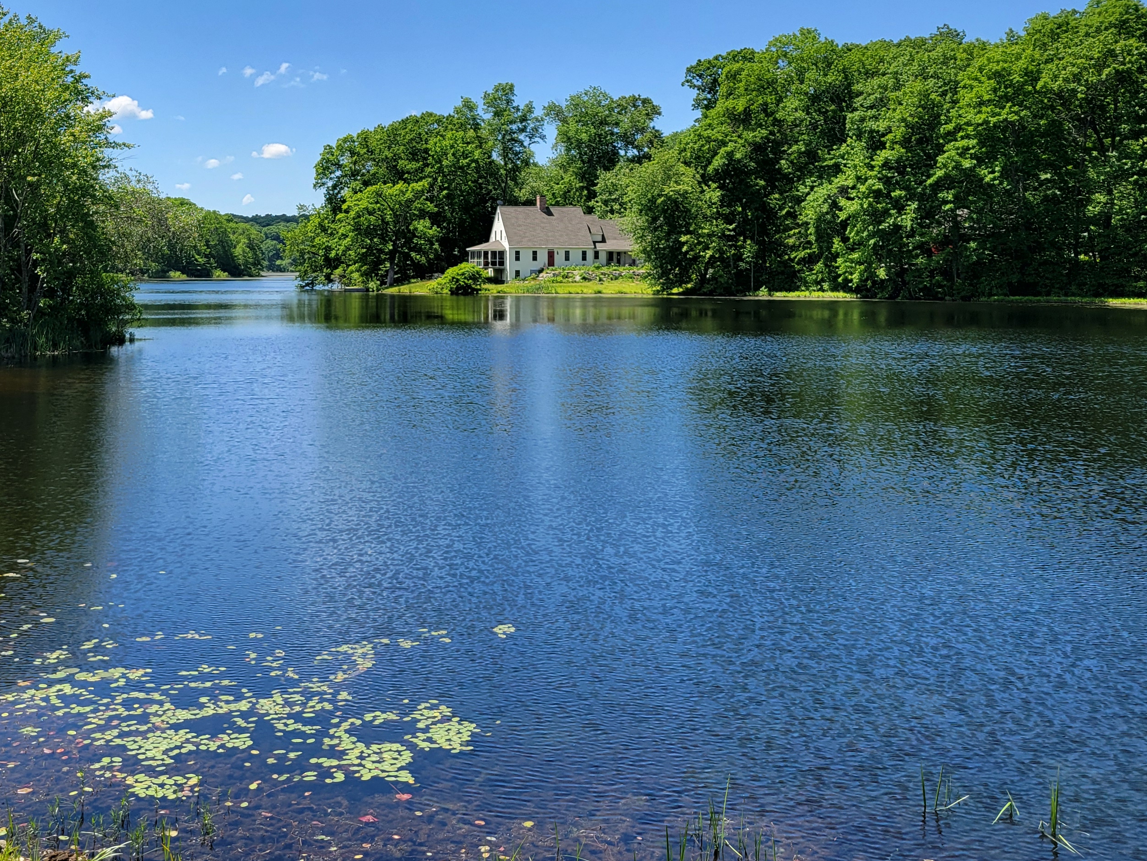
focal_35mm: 42
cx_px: 389
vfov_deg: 34.0
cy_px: 269
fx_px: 1392
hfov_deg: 44.2
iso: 40
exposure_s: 1/1659
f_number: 1.8
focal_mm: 5.4
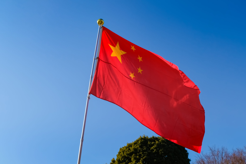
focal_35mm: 36
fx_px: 246
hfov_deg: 53.1
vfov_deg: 36.9
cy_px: 82
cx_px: 123
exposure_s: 1/280
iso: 400
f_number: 8
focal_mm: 24.3
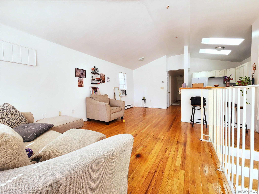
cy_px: 97
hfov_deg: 106.2
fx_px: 97
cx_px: 130
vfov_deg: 89.9
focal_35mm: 13
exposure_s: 1/120
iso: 80
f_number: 2.2
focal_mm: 2.2
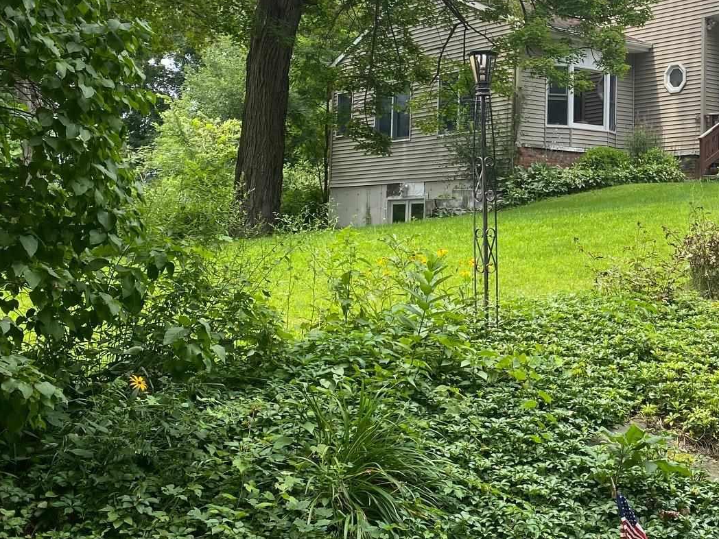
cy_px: 139
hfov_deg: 35.7
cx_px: 657
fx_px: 1039
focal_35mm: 50
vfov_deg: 28.7
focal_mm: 4.25
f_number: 1.8
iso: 32
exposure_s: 1/767
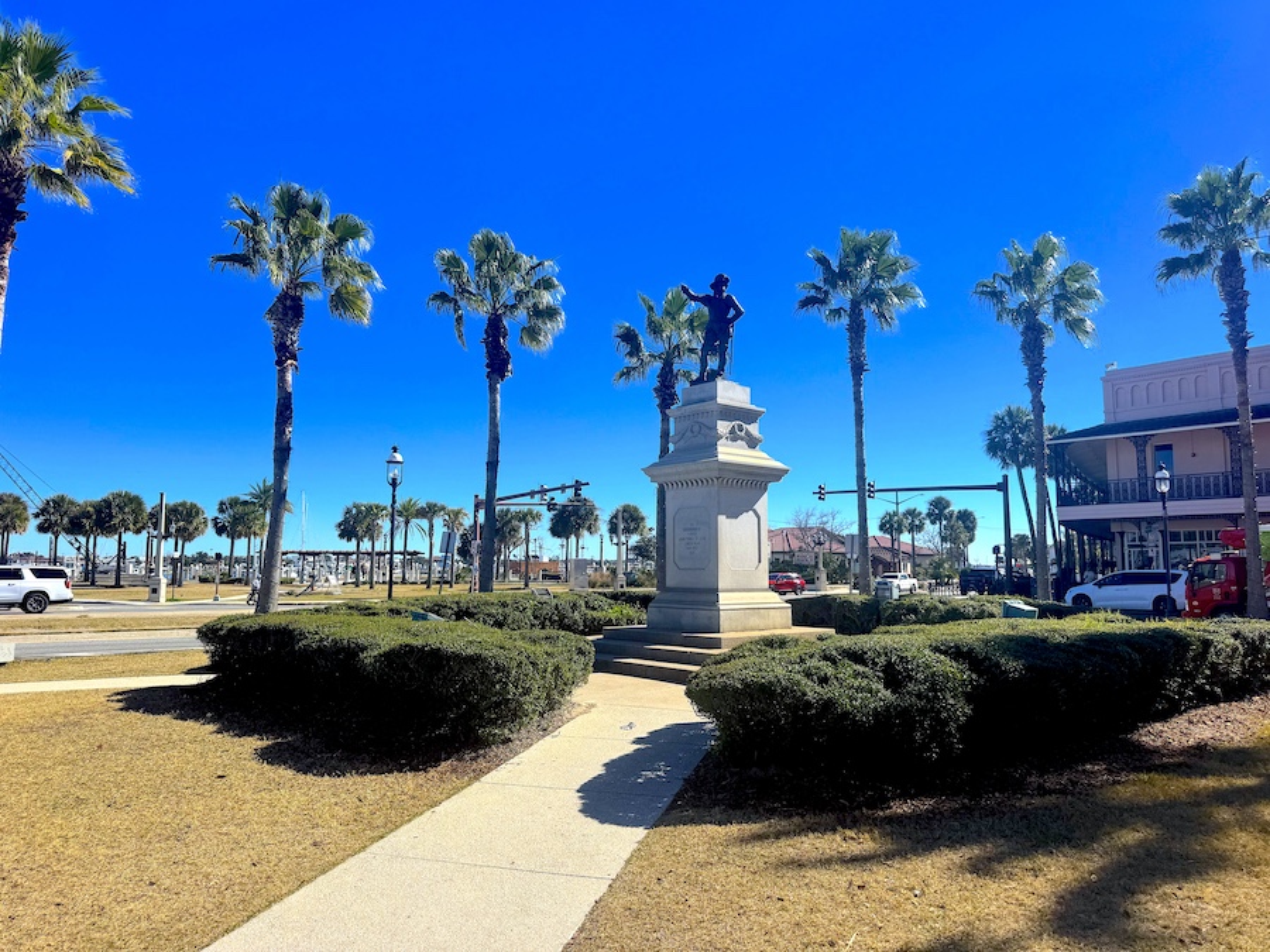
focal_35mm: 24
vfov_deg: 56.8
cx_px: 635
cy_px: 476
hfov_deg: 71.6
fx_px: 881
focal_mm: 6.76
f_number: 1.78
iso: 80
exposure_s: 1/5814
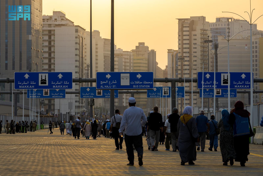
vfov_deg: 9.5
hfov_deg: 14.2
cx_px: 132
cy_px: 88
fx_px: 1059
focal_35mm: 145
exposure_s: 1/160
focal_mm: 145
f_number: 7.1
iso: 125
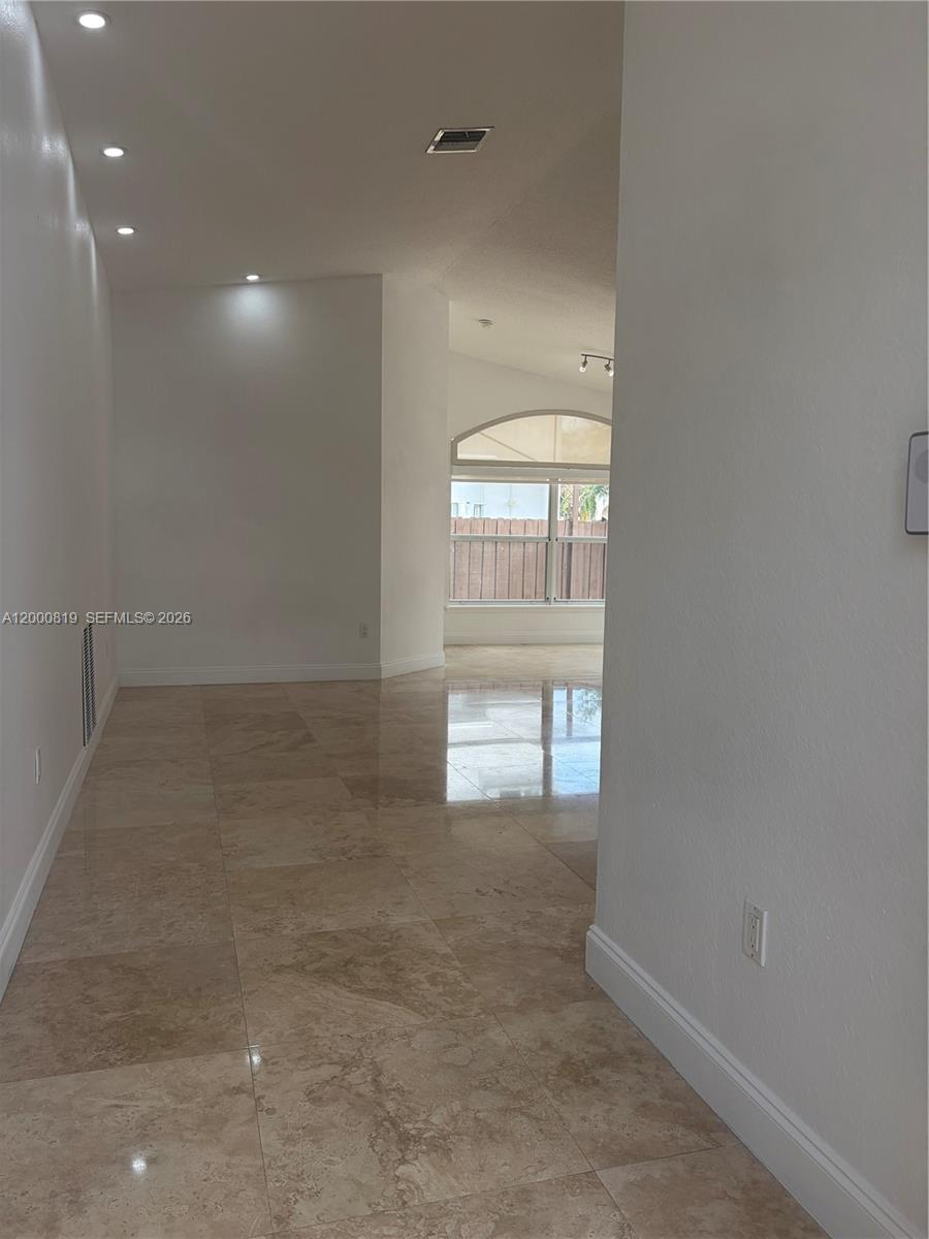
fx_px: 930
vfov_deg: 67.3
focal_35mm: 26
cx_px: 464
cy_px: 620
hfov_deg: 53.1
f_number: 1.6
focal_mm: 5.96
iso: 50
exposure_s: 1/531
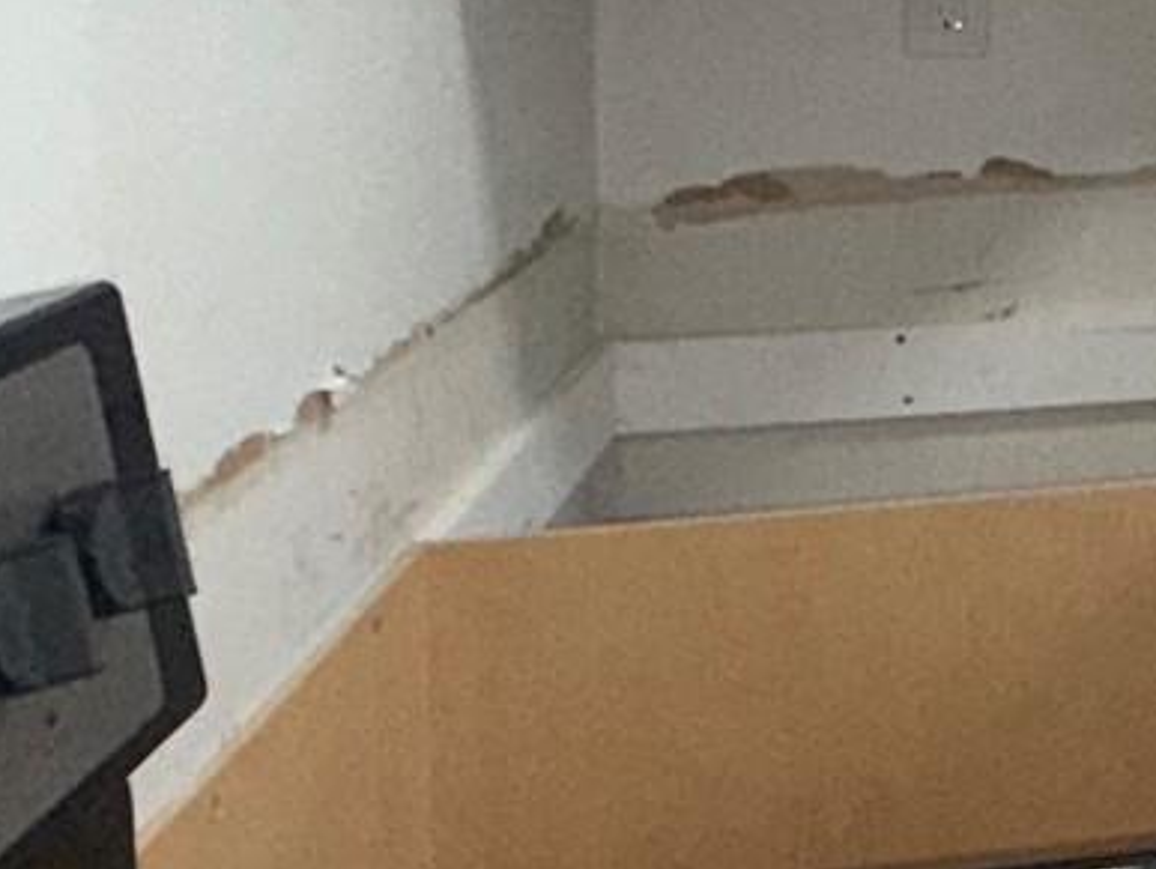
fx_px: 2474
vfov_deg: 19.0
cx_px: 1798
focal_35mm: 74
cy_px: -131
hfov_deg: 21.5
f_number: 2.2
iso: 125
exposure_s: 1/120
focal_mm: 2.22
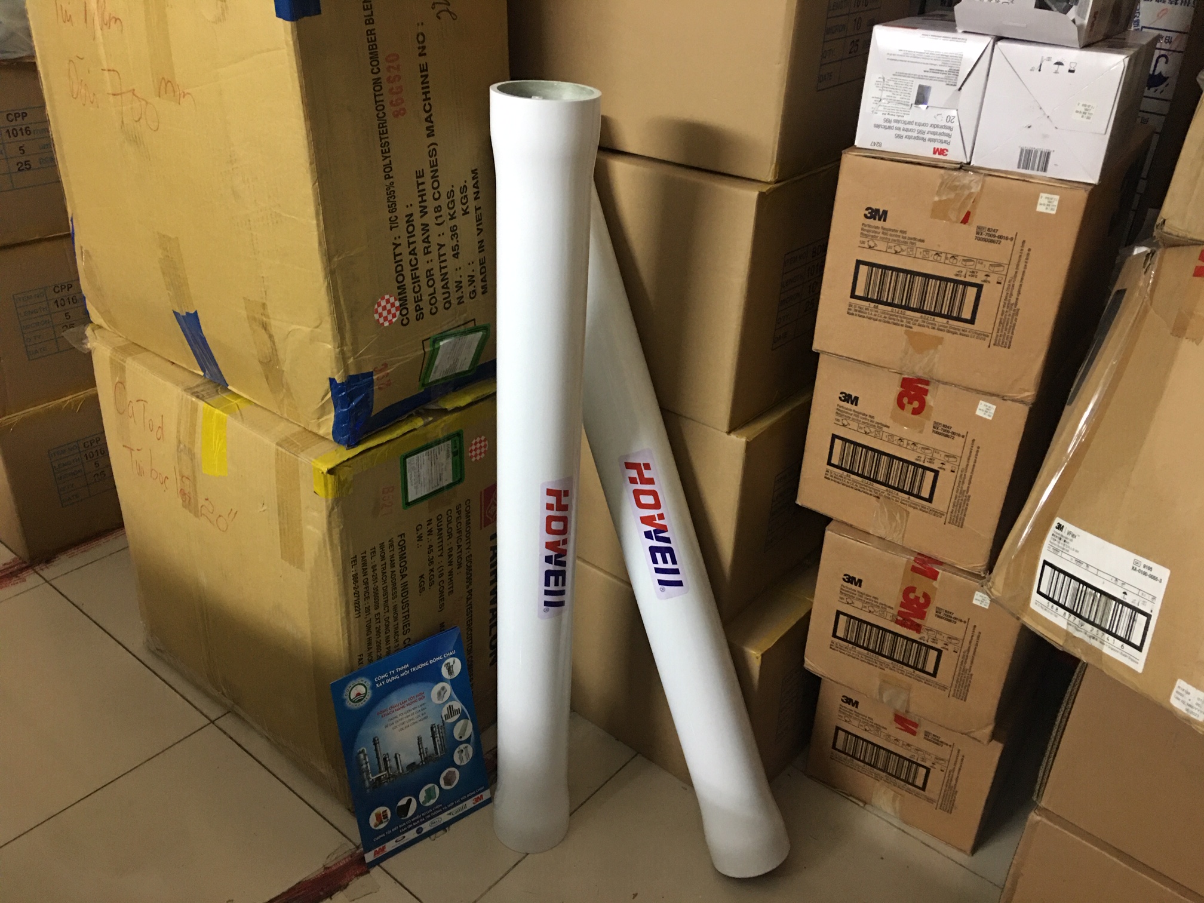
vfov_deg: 48.2
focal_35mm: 29
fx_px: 1009
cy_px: 452
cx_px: 602
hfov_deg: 61.7
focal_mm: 4.15
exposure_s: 1/10
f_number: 2.2
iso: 80
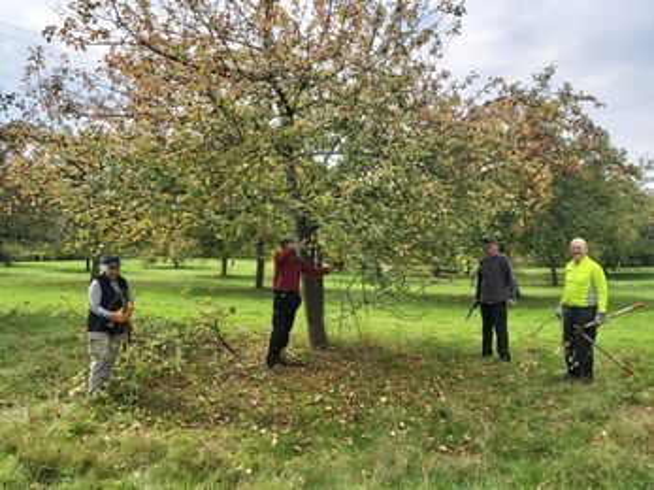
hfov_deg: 67.3
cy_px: 245
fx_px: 491
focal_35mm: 26
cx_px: 327
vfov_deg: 53.0
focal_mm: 3.92
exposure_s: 1/676
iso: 64
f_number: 1.7
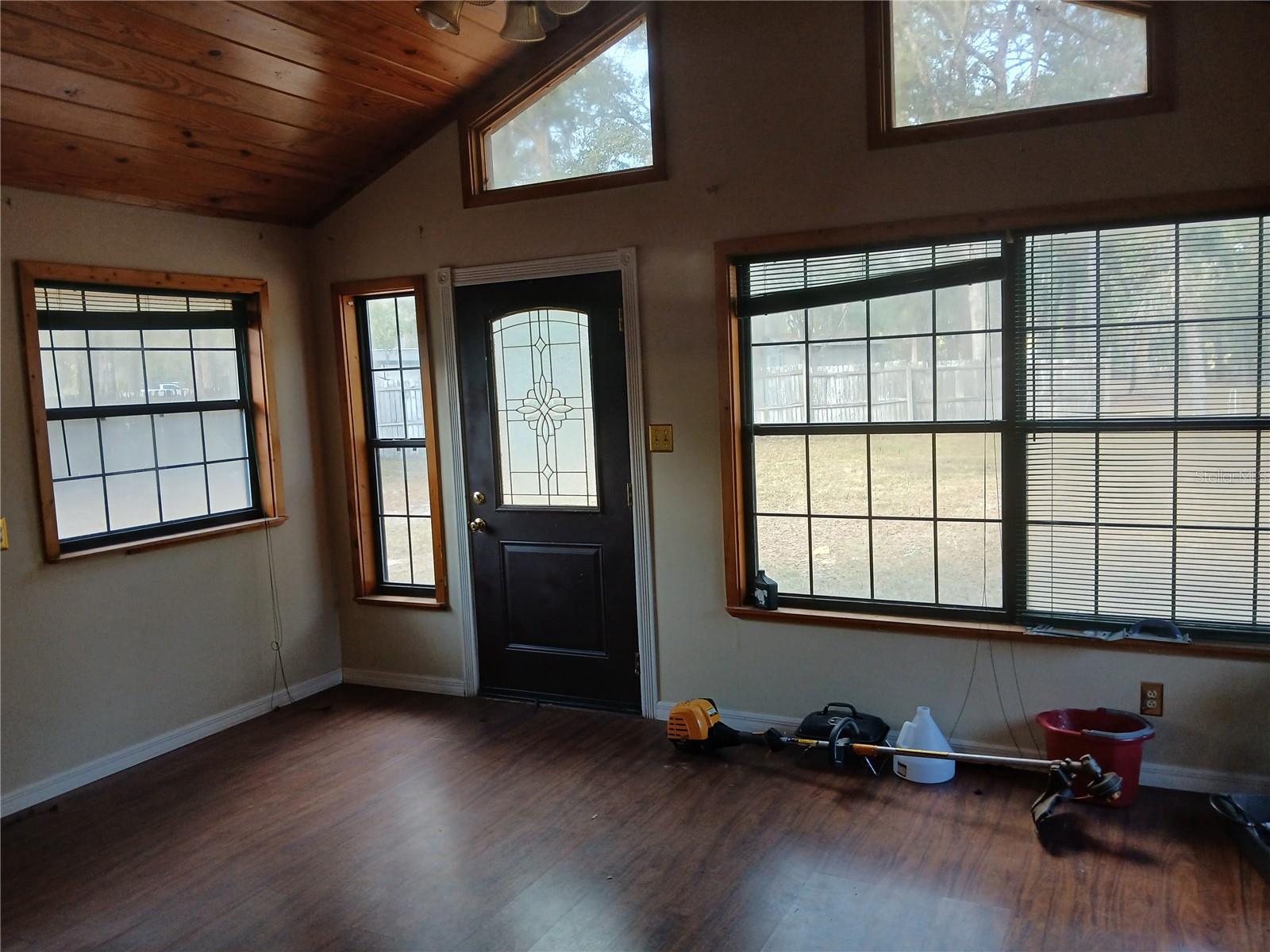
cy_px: 476
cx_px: 635
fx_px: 954
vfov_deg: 53.1
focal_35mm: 26
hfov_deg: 67.3
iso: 125
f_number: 1.8
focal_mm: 3.98
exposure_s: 1/60
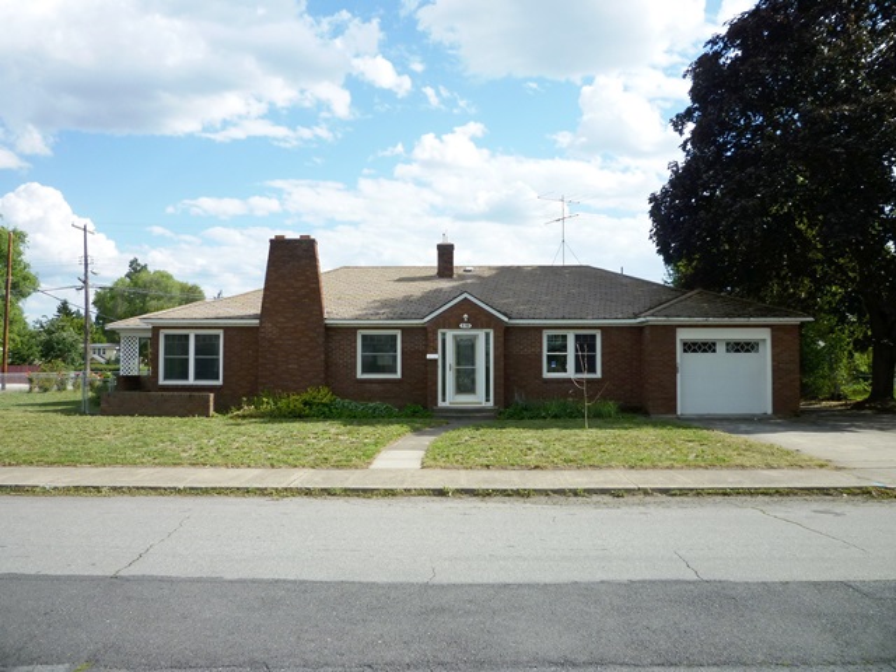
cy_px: 336
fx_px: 751
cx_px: 448
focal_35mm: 29
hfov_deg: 61.7
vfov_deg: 48.2
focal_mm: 5.2
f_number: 4
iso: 80
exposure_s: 1/500
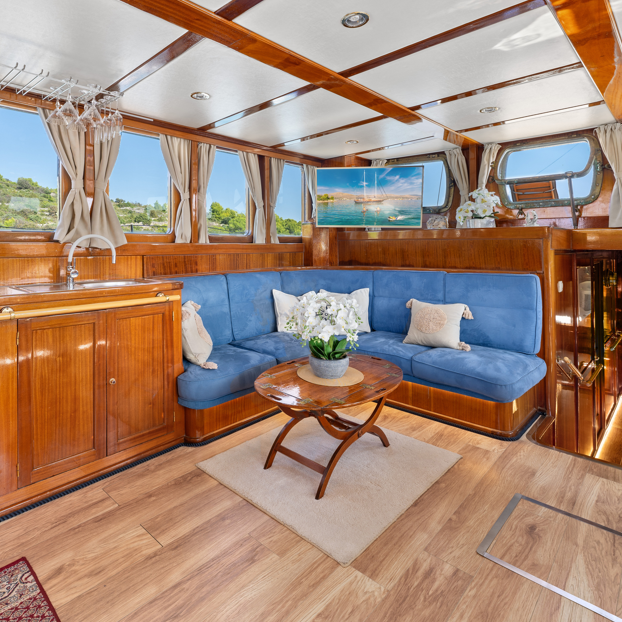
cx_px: 279
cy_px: 311
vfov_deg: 80.7
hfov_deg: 80.5
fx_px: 366
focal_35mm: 18
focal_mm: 14
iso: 100
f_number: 9
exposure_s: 1/2.5
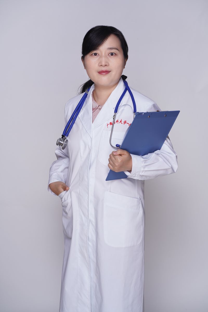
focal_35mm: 85
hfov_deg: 16.1
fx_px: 736
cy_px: 156
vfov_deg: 23.9
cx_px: 104
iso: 100
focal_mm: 85
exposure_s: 1/160
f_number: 5.6
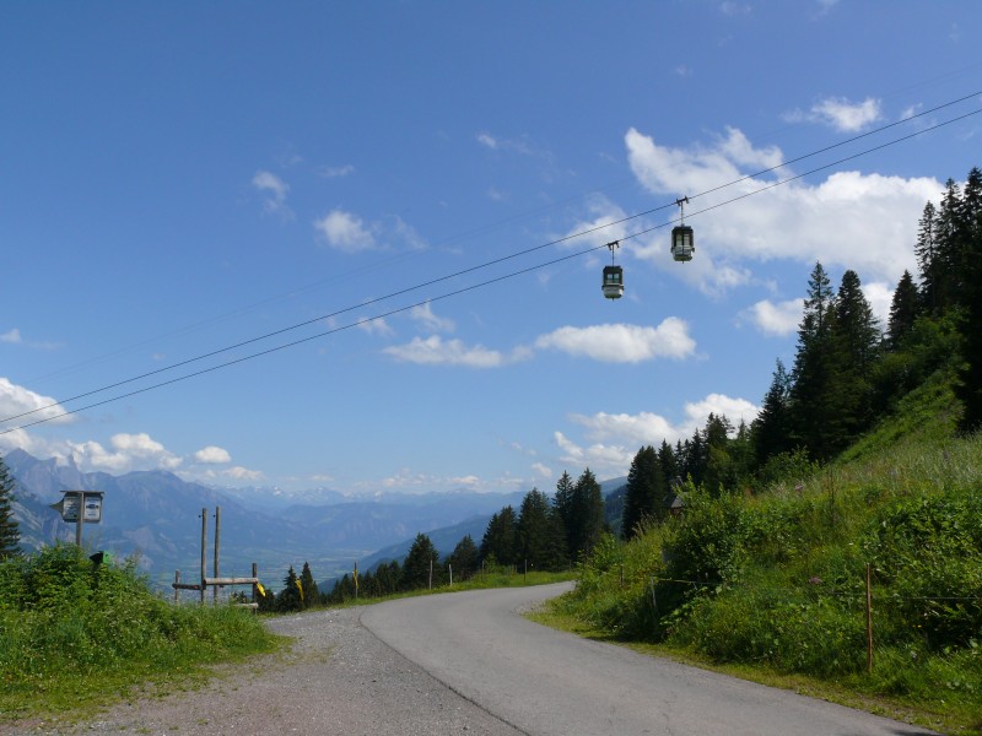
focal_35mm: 35
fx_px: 993
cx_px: 491
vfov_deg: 40.7
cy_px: 368
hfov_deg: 52.6
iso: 100
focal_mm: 7.4
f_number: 8
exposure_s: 1/400
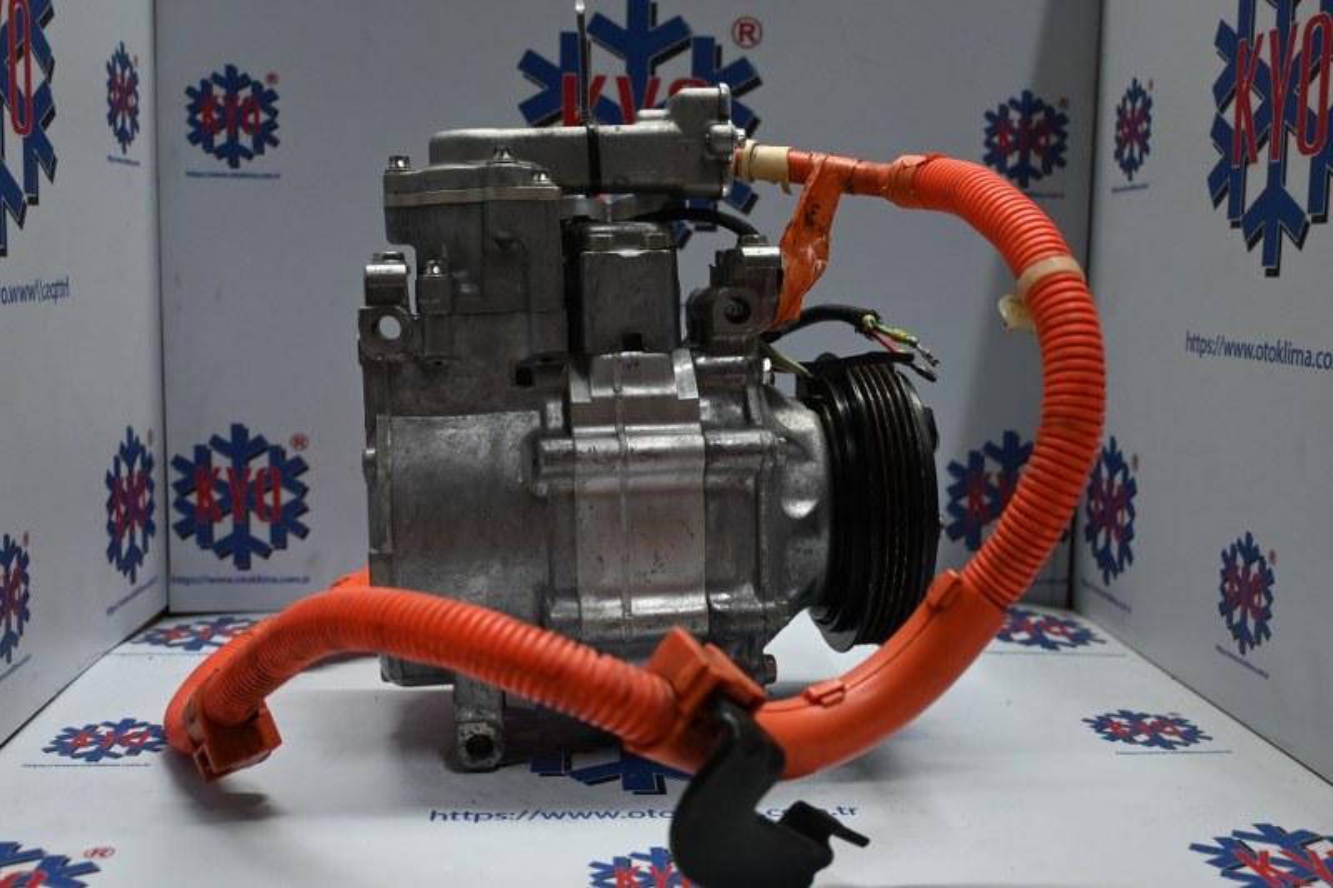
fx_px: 1388
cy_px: 444
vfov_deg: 35.5
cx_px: 666
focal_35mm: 38
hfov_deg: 51.3
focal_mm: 25
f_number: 4.2
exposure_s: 1/125
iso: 800
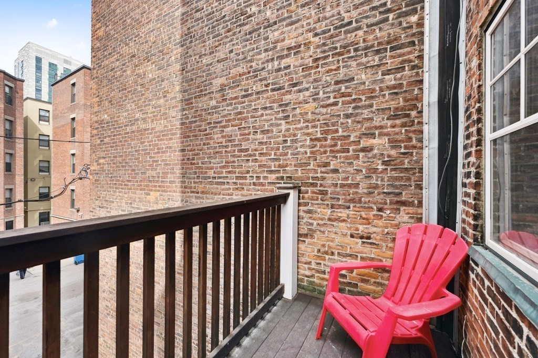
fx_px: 209
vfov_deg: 81.1
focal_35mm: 14
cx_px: 269
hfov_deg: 104.3
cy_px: 179
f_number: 8
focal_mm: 14
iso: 100
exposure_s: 1/80
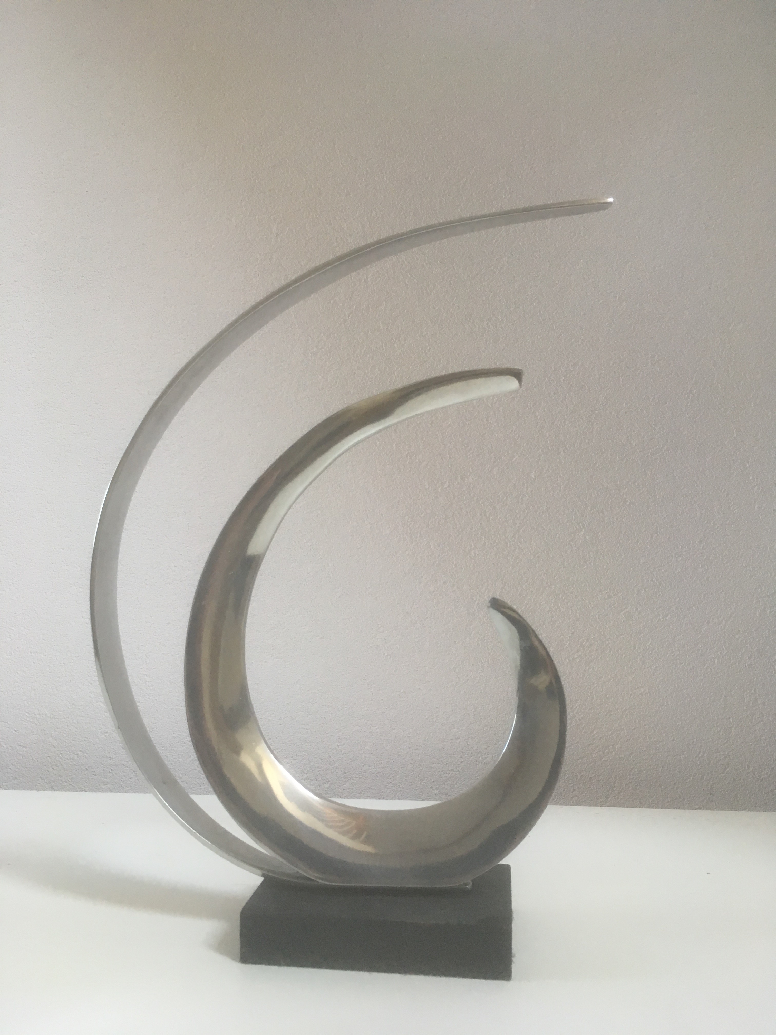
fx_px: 867
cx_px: 388
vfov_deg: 61.7
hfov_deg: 48.2
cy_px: 518
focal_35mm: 29
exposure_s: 1/33
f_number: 2.2
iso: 80
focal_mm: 4.15
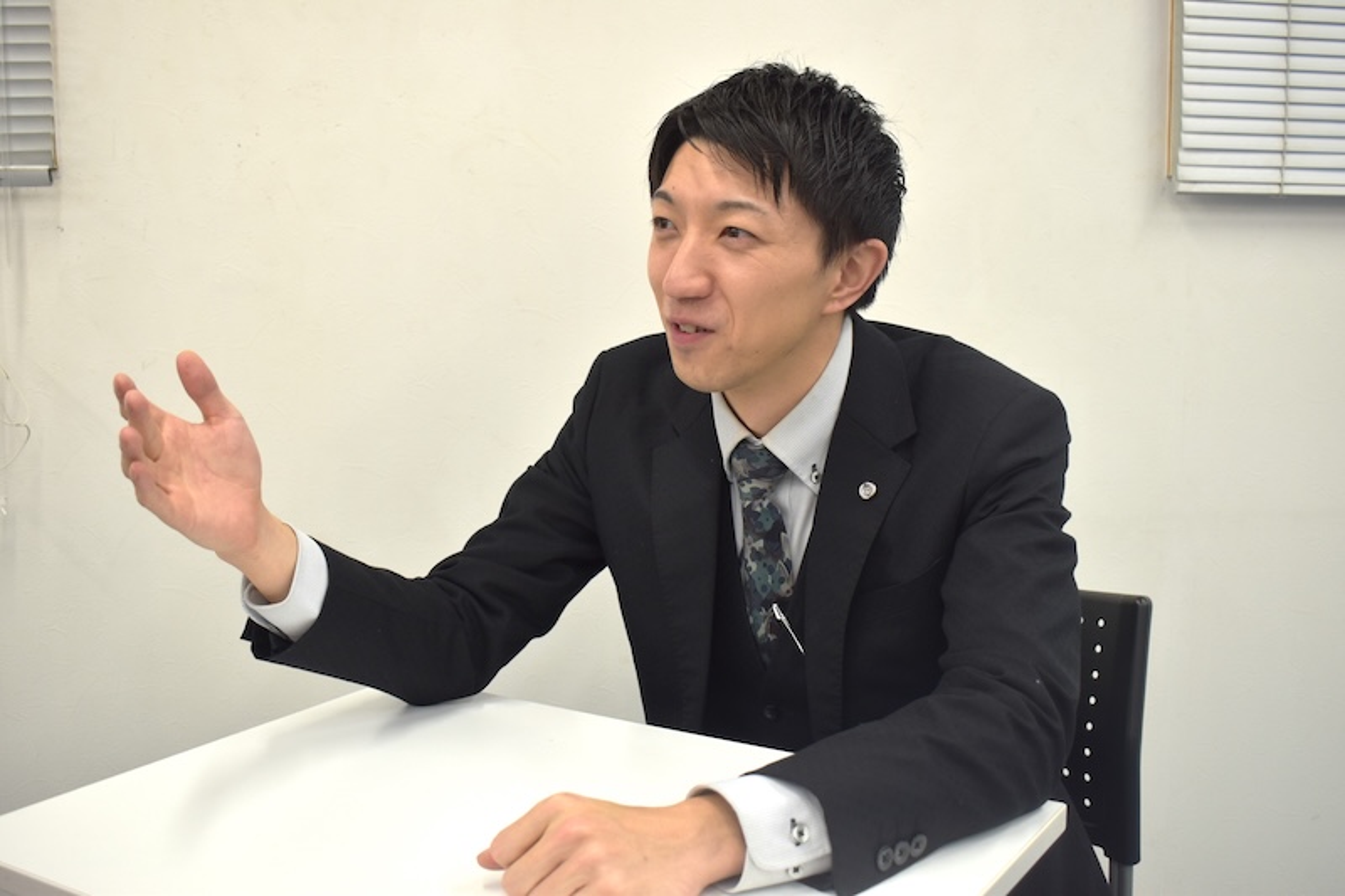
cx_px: 672
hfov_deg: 49.6
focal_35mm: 39
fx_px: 1457
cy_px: 448
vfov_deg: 34.2
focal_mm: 26
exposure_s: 1/100
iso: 400
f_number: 5
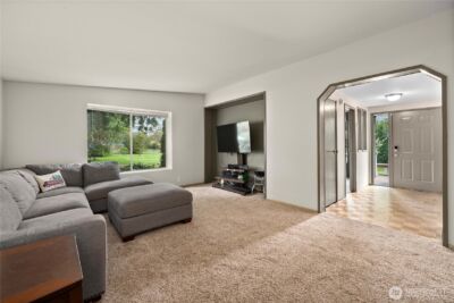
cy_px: 152
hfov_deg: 104.2
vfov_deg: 81.3
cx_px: 227
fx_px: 177
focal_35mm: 14
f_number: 7.1
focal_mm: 14
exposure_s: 1/3
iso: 1000
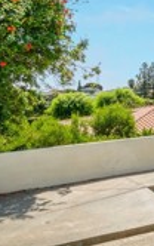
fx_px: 396
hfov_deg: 14.7
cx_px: 363
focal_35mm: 59
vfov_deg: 34.2
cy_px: 79
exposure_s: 1/500
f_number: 14
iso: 100
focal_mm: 10
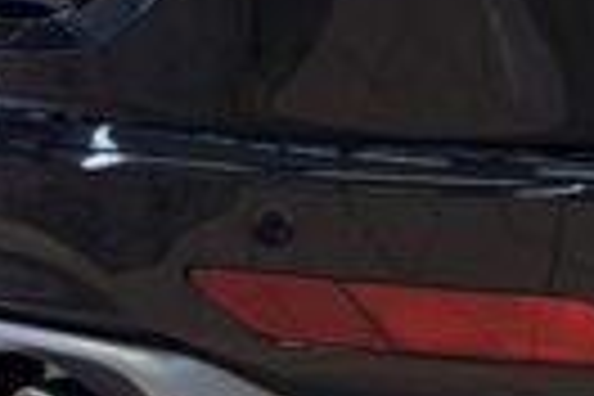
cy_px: -432
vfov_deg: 3.5
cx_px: 1269
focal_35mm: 386
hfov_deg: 5.2
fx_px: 6369
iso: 64
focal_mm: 6.76
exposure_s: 1/50
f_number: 1.78
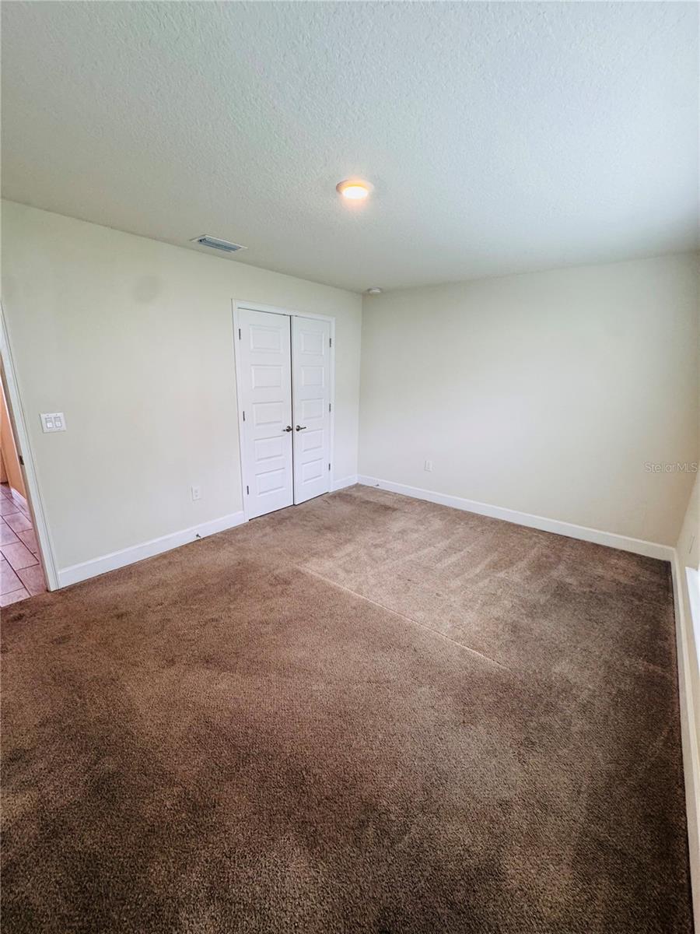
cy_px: 467
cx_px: 350
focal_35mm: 14
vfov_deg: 102.1
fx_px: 377
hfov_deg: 85.7
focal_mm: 2.22
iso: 250
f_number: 2.2
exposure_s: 1/120
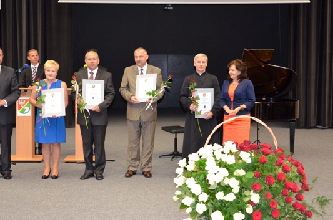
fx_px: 498
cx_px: 153
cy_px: 91
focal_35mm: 54
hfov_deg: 36.9
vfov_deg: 24.9
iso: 2500
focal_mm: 30
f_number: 4.2
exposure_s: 1/60
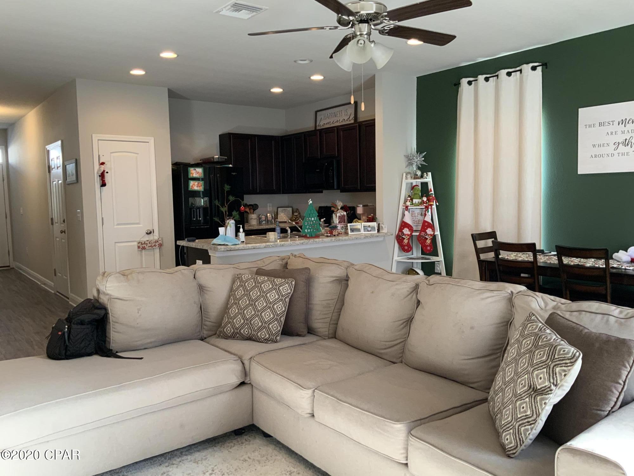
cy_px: 238
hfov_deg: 61.7
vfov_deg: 48.2
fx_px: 531
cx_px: 317
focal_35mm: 29
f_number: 1.8
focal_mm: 3
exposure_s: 1/60
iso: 100
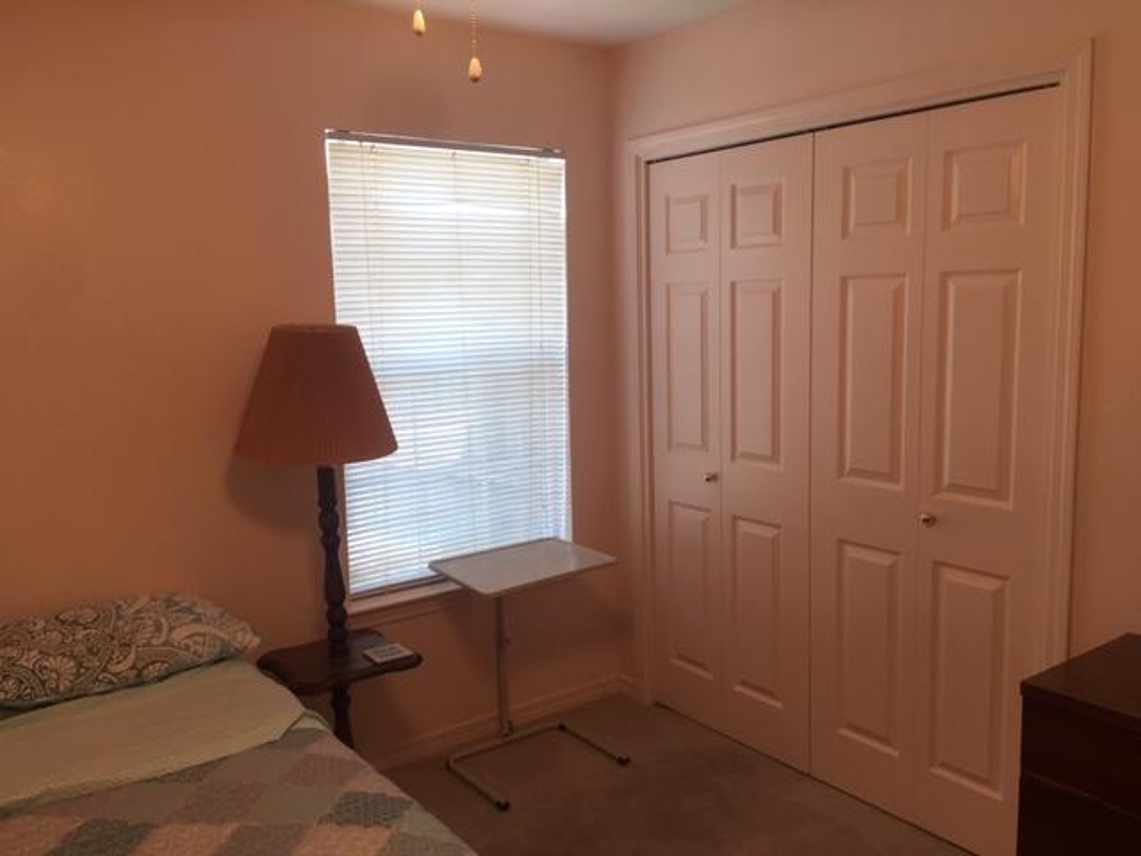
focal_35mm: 29
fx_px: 956
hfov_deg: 61.7
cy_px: 428
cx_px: 570
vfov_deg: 48.2
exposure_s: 1/40
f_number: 2.2
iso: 25
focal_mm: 4.15
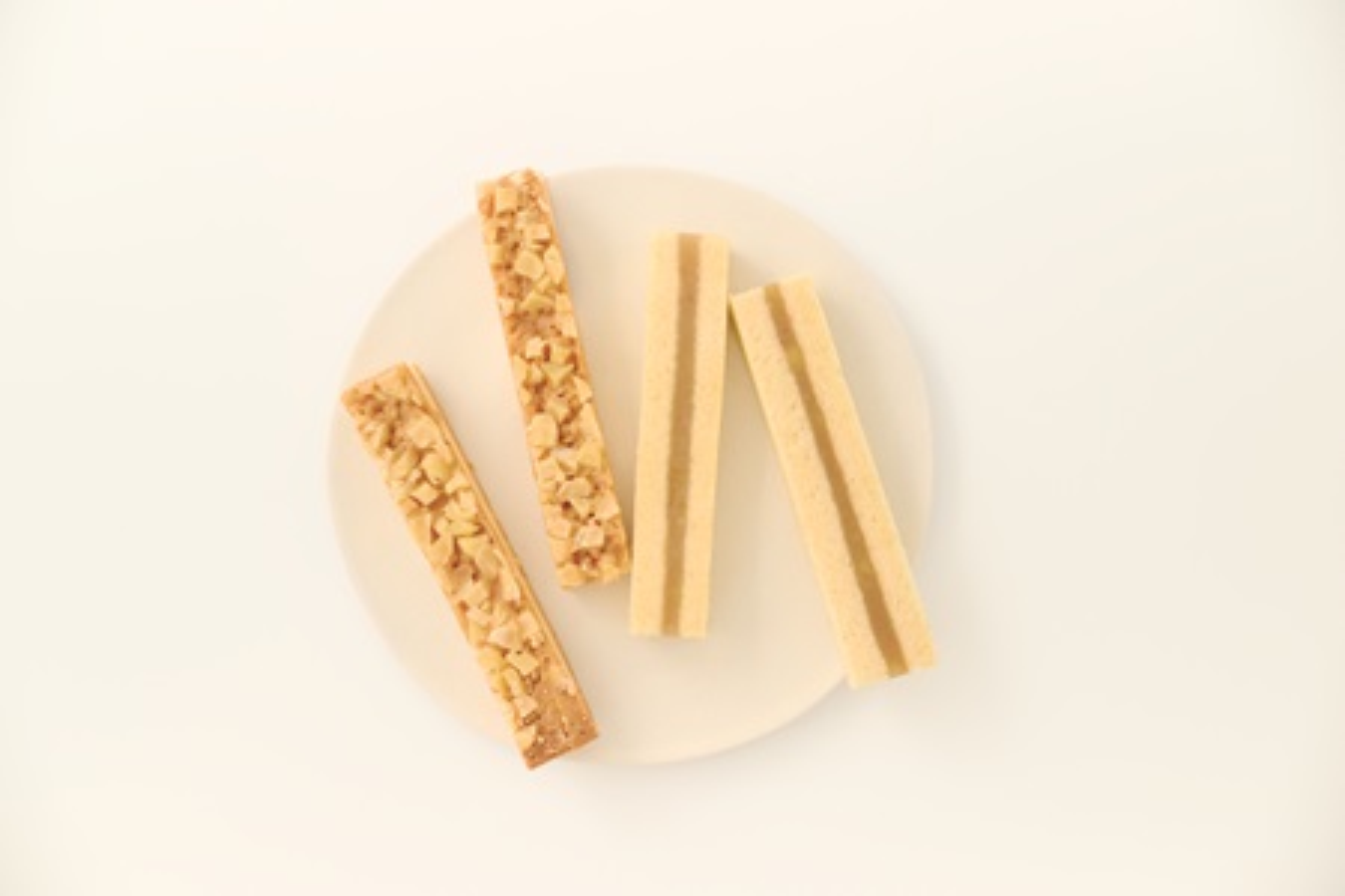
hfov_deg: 42.7
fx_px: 1718
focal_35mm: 46
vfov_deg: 29.2
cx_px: 672
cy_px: 448
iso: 100
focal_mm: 46
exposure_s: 1/15
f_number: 2.8
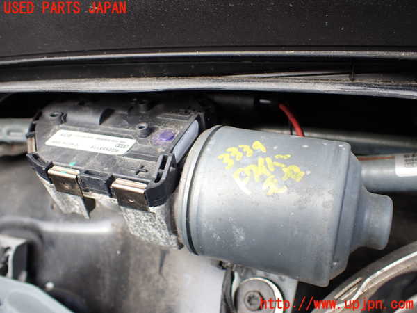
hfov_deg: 60.0
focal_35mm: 30
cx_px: 208
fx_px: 361
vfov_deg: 46.8
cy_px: 156
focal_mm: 5.4
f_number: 2.3
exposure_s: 1/125
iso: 125
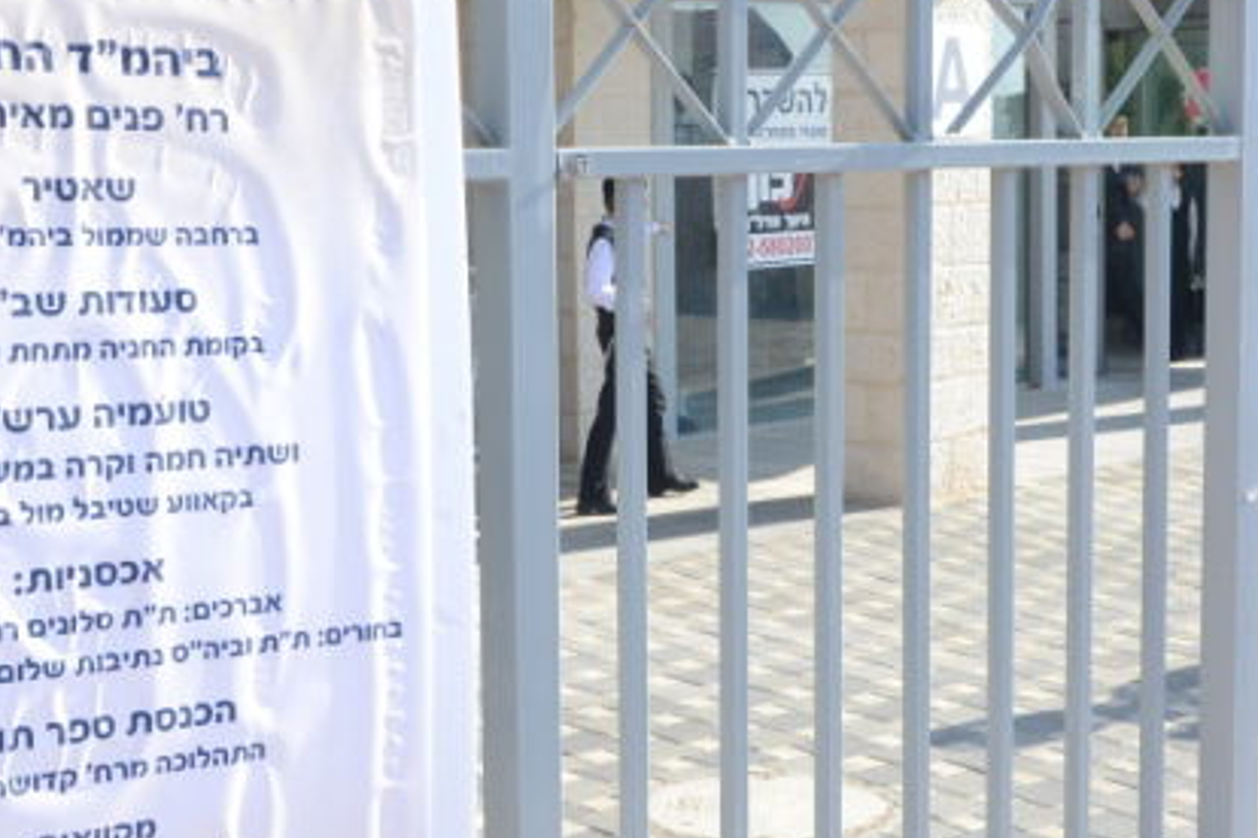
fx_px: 2586
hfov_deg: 27.2
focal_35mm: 74
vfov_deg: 18.4
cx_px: 796
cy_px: 352
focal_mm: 20
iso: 250
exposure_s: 1/200
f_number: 8
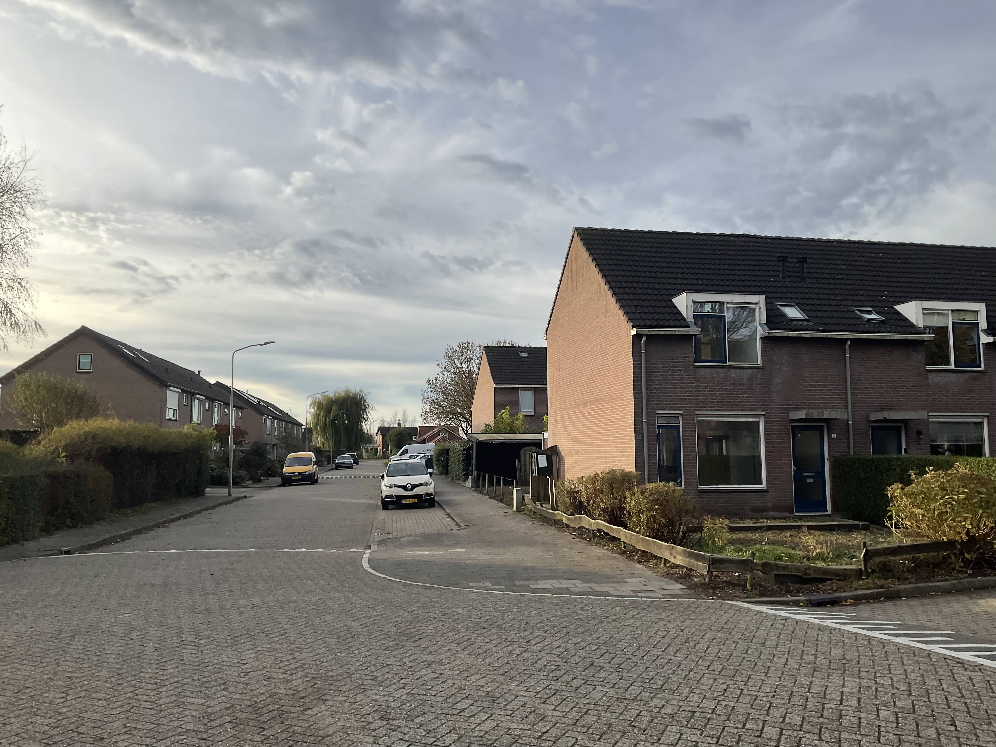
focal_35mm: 29
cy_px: 374
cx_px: 498
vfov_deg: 48.2
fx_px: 834
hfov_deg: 61.7
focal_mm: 3
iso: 16
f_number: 1.8
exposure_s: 1/1279
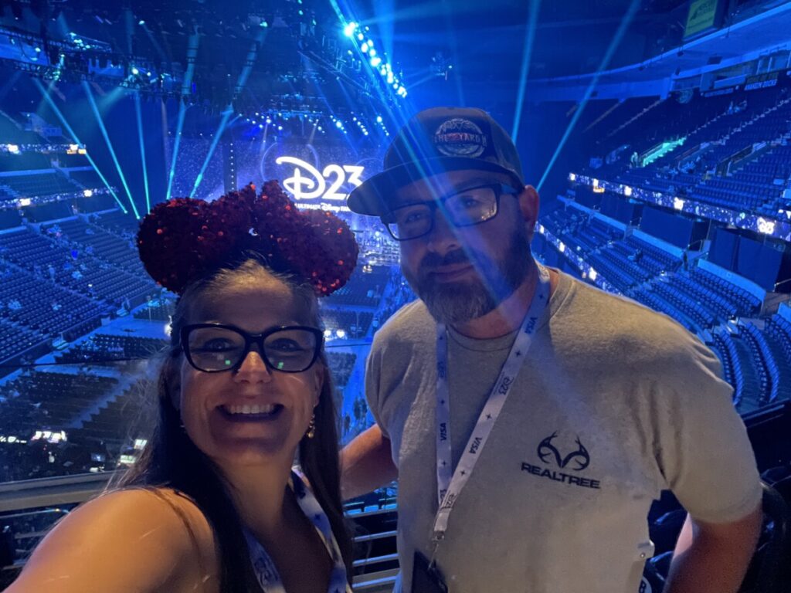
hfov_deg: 73.9
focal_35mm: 23
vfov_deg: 58.9
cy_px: 296
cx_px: 396
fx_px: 526
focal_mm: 2.71
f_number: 2.2
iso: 2500
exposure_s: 1/15
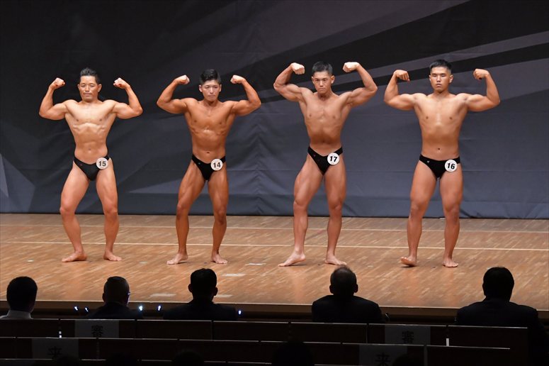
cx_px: 274
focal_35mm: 174
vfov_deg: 7.9
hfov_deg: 11.8
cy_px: 183
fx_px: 2652
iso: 6400
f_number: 5.6
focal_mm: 116
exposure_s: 1/400
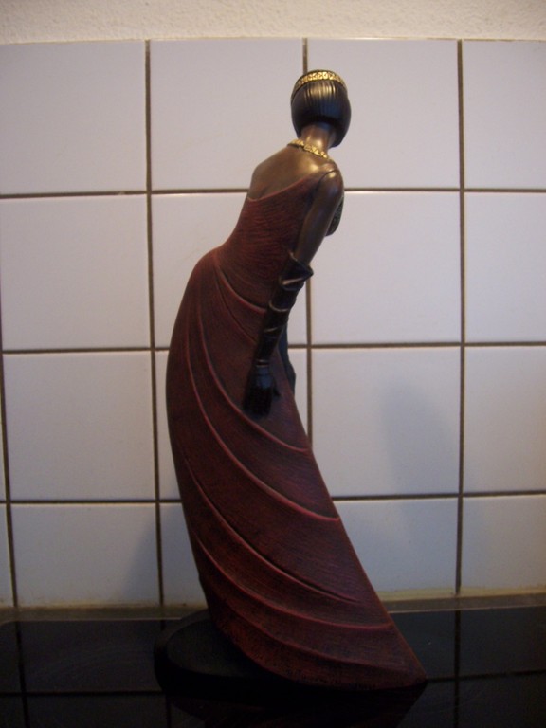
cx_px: 273
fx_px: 757
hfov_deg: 39.7
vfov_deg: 51.4
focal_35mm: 36
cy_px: 364
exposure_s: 1/6
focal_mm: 6
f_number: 3
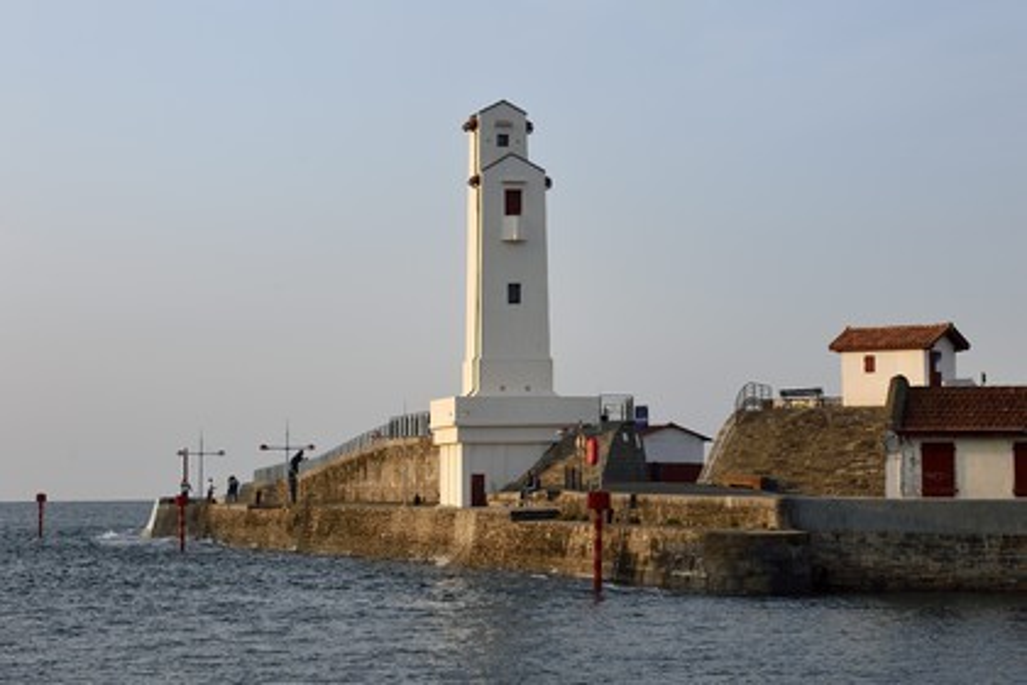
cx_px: 514
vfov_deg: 13.0
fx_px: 2995
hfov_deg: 19.5
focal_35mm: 105
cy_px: 342
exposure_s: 1/250
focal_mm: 105
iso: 200
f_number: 10
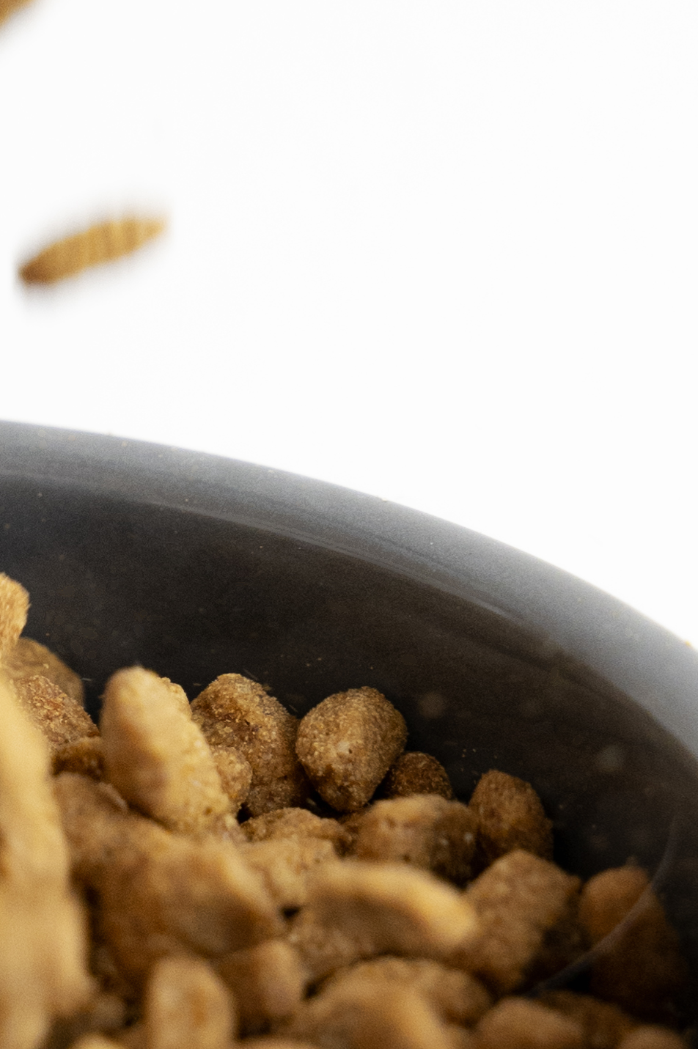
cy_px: 635
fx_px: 9232
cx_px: -201
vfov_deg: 6.5
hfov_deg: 4.3
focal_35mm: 317
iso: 1250
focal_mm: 75
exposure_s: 1/800
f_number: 3.5
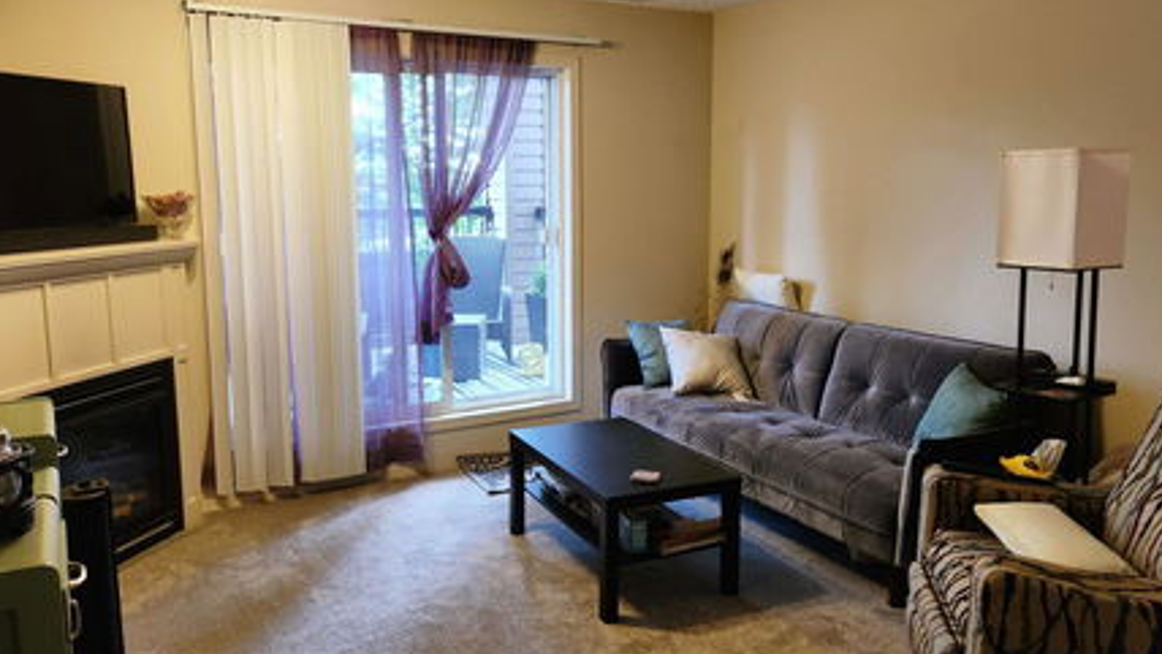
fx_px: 925
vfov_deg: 38.9
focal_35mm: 30
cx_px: 586
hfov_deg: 64.3
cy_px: 299
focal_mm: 5.4
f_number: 1.8
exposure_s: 1/60
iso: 320
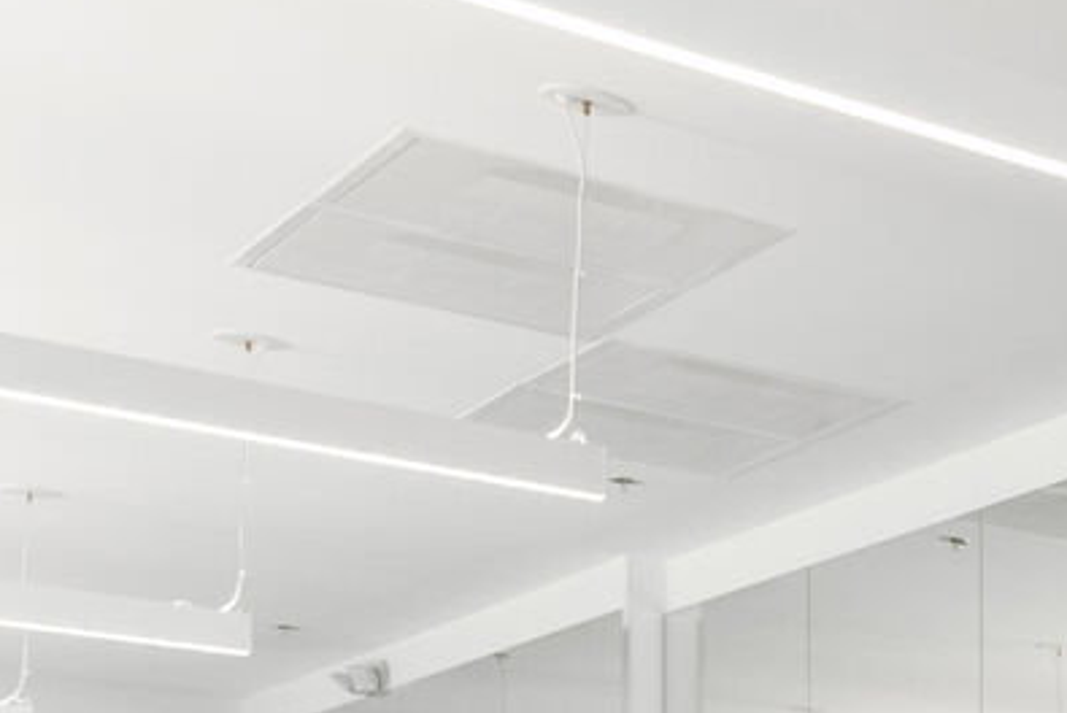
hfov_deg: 14.4
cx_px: 2655
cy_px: 1183
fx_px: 2402
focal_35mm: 81
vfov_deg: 15.1
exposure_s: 1/80
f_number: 6.3
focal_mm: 16
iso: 200
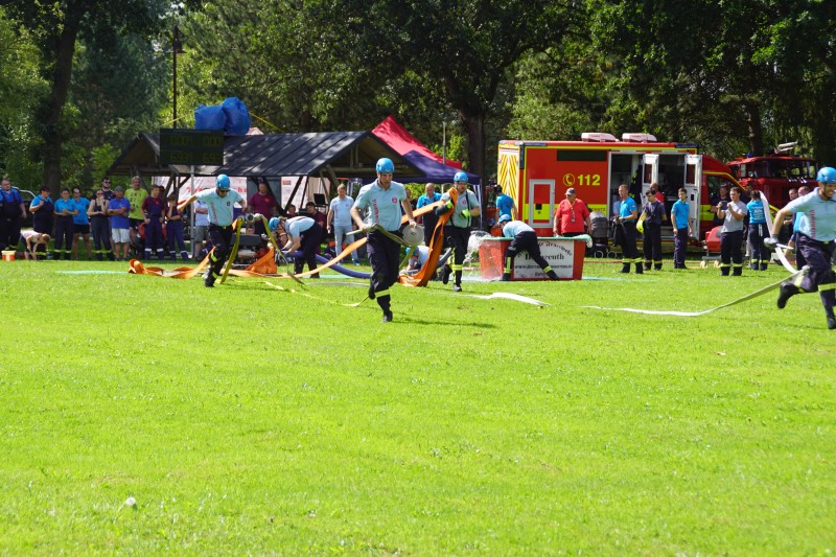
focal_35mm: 112
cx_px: 418
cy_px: 278
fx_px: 2612
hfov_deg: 18.2
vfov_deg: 12.2
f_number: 7.1
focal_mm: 75
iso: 100
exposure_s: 1/160
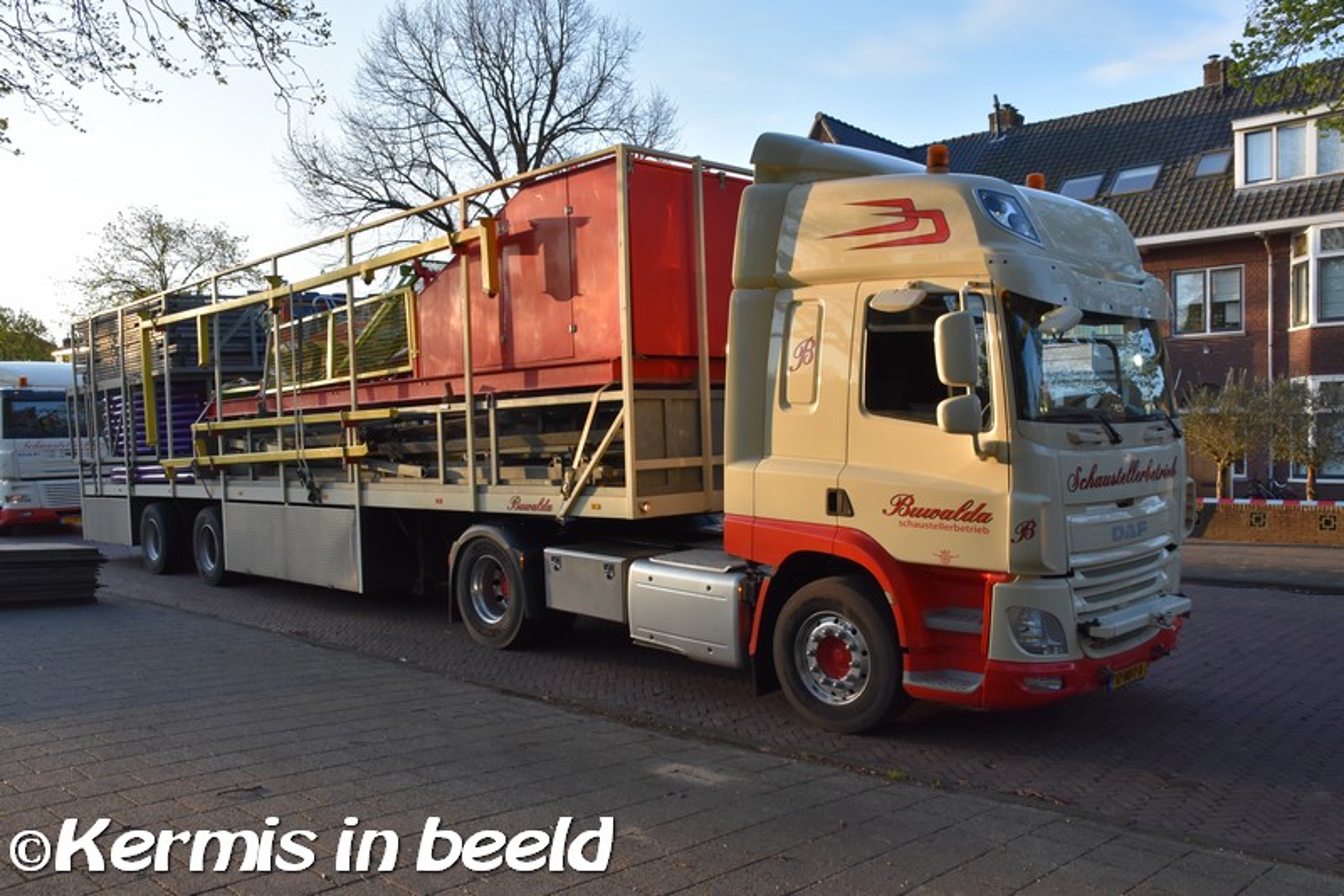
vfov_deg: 43.6
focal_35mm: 30
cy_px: 448
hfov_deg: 61.9
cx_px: 672
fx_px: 1120
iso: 800
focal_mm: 20
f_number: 8
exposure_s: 1/400
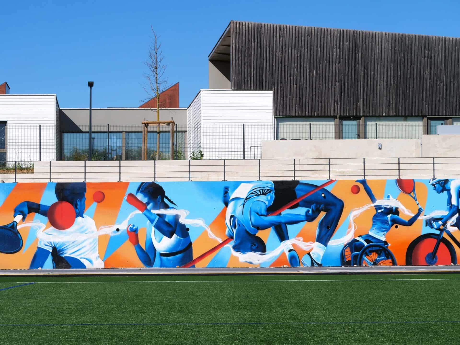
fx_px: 1196
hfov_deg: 21.8
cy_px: 172
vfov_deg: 16.4
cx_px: 230
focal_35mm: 90
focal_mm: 45
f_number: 9
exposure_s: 1/1000
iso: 200
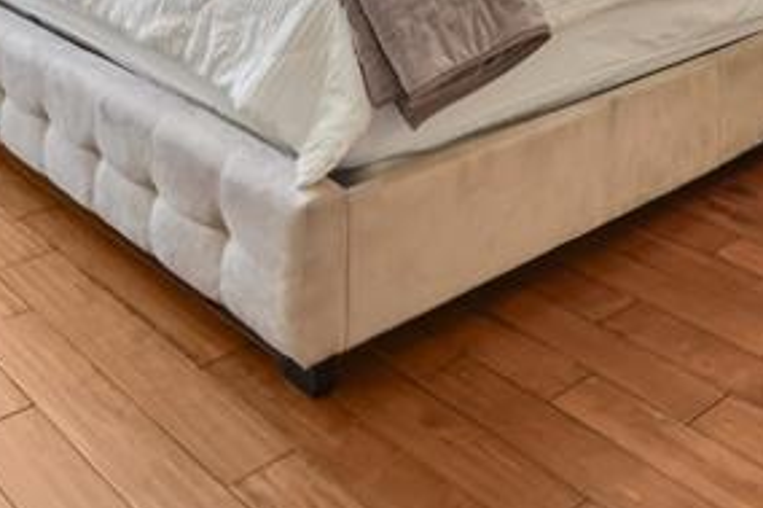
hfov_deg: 36.1
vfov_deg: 20.3
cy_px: -320
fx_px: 1144
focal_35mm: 54
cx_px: 564
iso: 800
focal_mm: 10
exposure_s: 1/6
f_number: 8
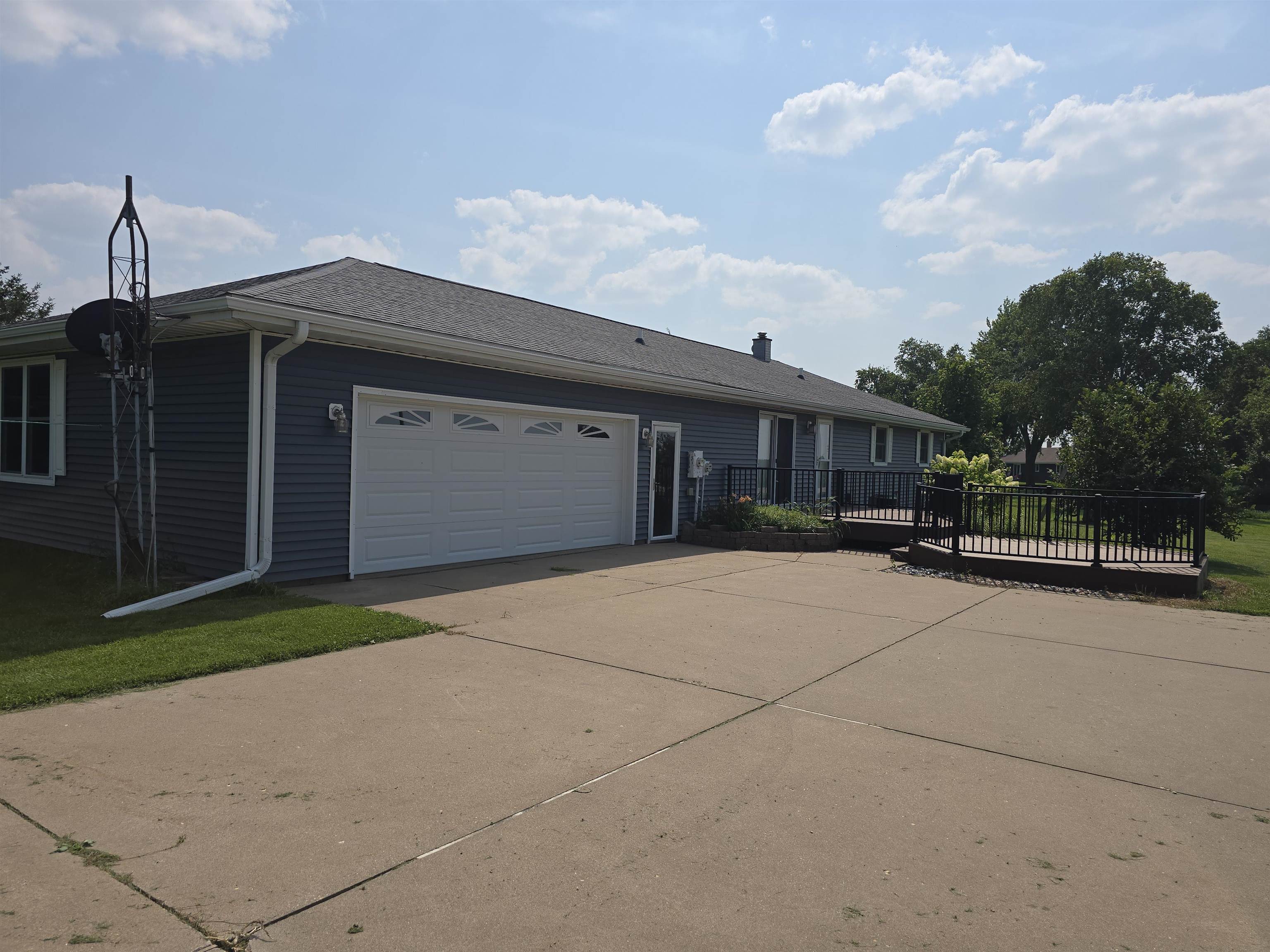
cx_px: 635
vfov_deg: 58.9
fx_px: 844
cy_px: 476
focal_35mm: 23
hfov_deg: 73.9
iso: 12
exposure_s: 1/2032
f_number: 1.7
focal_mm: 6.3
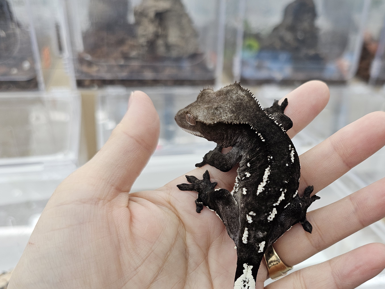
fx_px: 378
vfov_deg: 41.3
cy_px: 190
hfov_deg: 52.5
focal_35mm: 34
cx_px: 268
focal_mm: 6.3
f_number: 1.7
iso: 50
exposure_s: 1/120
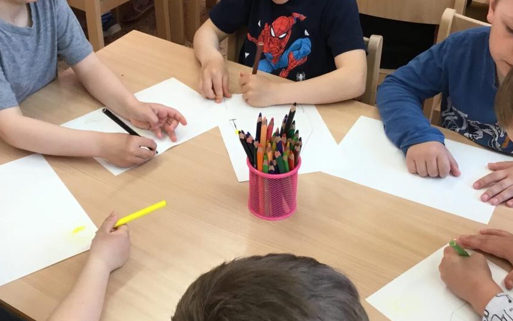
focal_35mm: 51
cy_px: 152
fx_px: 713
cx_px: 212
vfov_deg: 25.3
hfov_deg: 39.4
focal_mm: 3.3
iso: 40
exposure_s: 1/33
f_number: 2.4
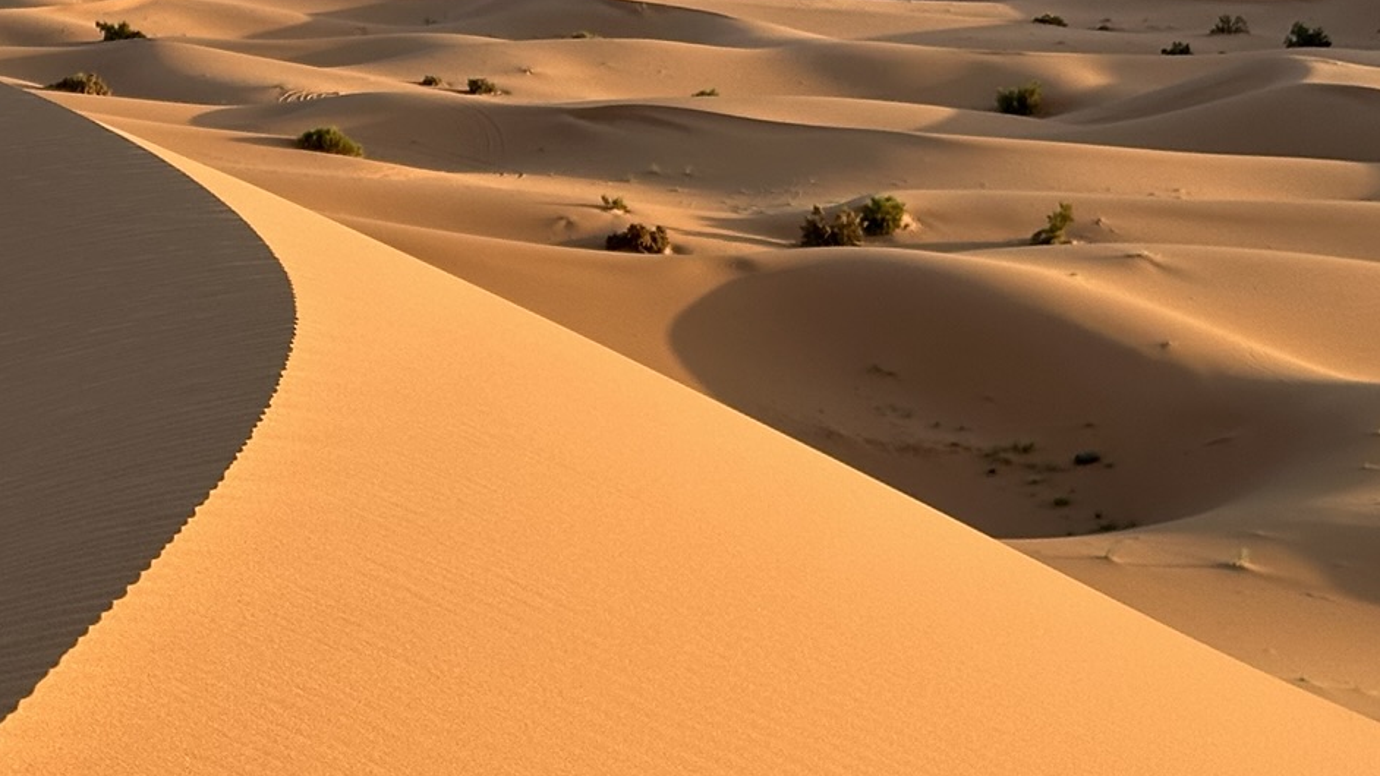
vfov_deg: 10.9
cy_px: 505
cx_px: 81
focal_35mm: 111
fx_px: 4062
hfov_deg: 18.9
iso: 64
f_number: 1.78
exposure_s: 1/1185
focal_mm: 6.86
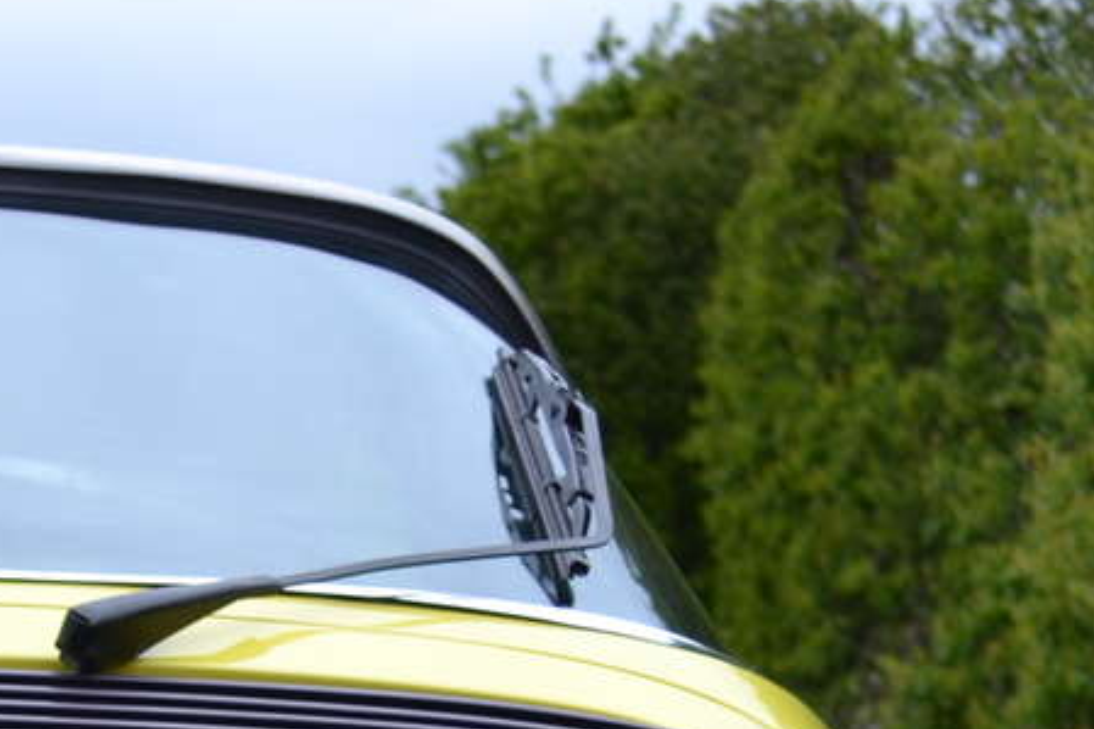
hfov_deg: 10.6
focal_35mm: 187
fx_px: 5680
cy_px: 1549
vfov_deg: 7.0
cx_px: -543
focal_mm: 28
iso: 140
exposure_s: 1/125
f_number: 5.6
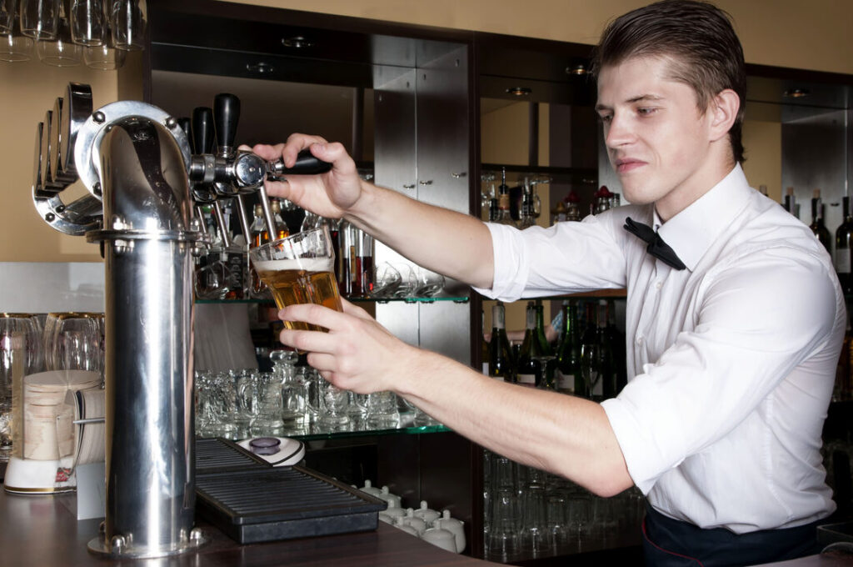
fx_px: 958
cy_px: 284
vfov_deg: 32.9
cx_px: 426
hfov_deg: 48.0
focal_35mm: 40
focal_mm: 27
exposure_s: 1/200
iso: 200
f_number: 11
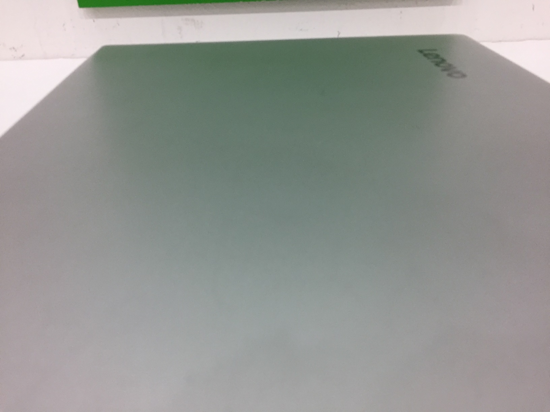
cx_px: 275
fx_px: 461
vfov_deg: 48.2
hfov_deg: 61.7
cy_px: 206
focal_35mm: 29
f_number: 2.2
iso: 64
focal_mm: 4.15
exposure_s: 1/33
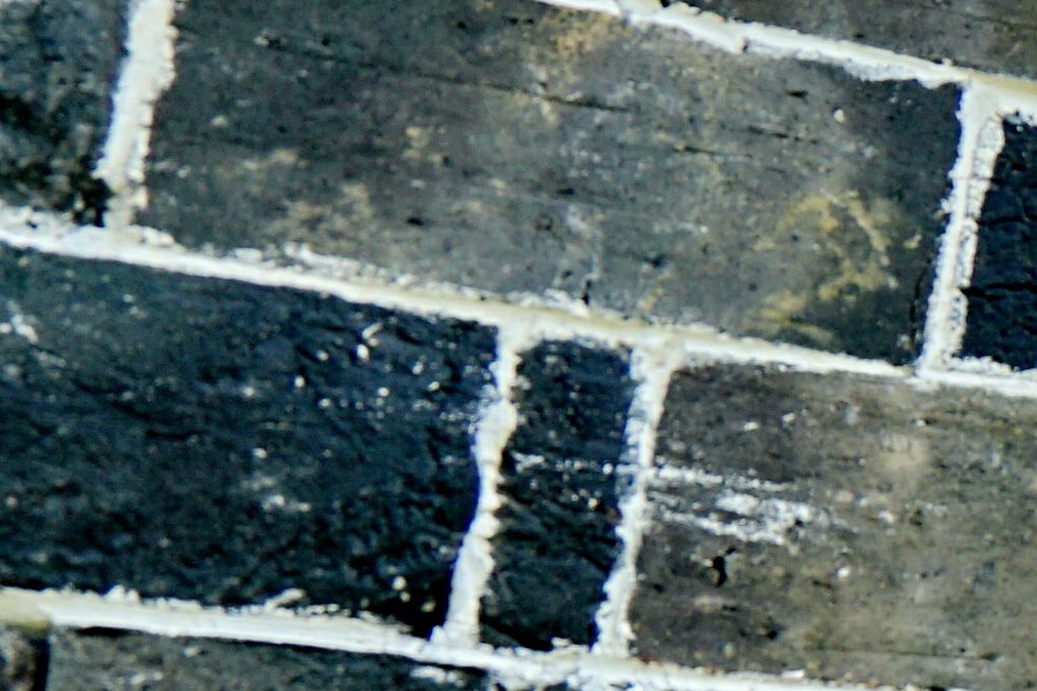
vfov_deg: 14.0
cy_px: 794
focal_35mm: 95
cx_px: 2935
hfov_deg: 12.3
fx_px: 2736
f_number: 6.3
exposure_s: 1/80
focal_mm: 16
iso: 100
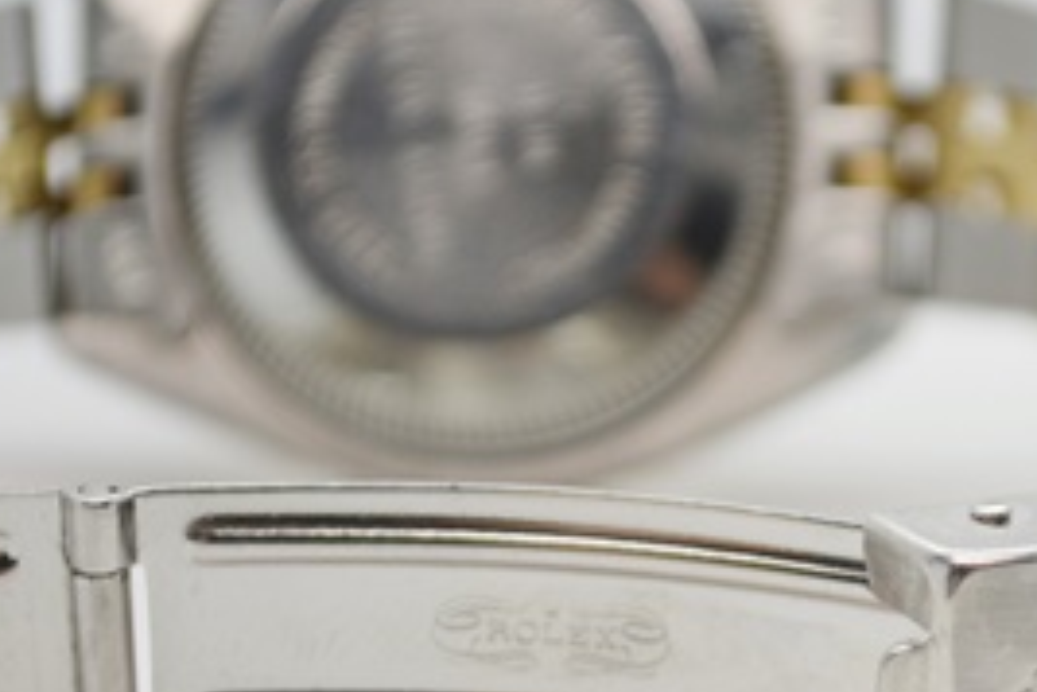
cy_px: 599
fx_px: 5332
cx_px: 917
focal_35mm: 185
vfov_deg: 7.4
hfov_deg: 11.0
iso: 250
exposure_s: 1/125
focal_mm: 55
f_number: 5.6
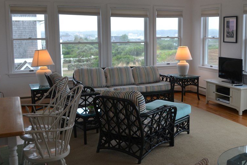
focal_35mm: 47
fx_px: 322
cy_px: 74
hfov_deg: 41.3
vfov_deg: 28.6
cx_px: 168
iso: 400
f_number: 5.6
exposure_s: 1/125
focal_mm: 22
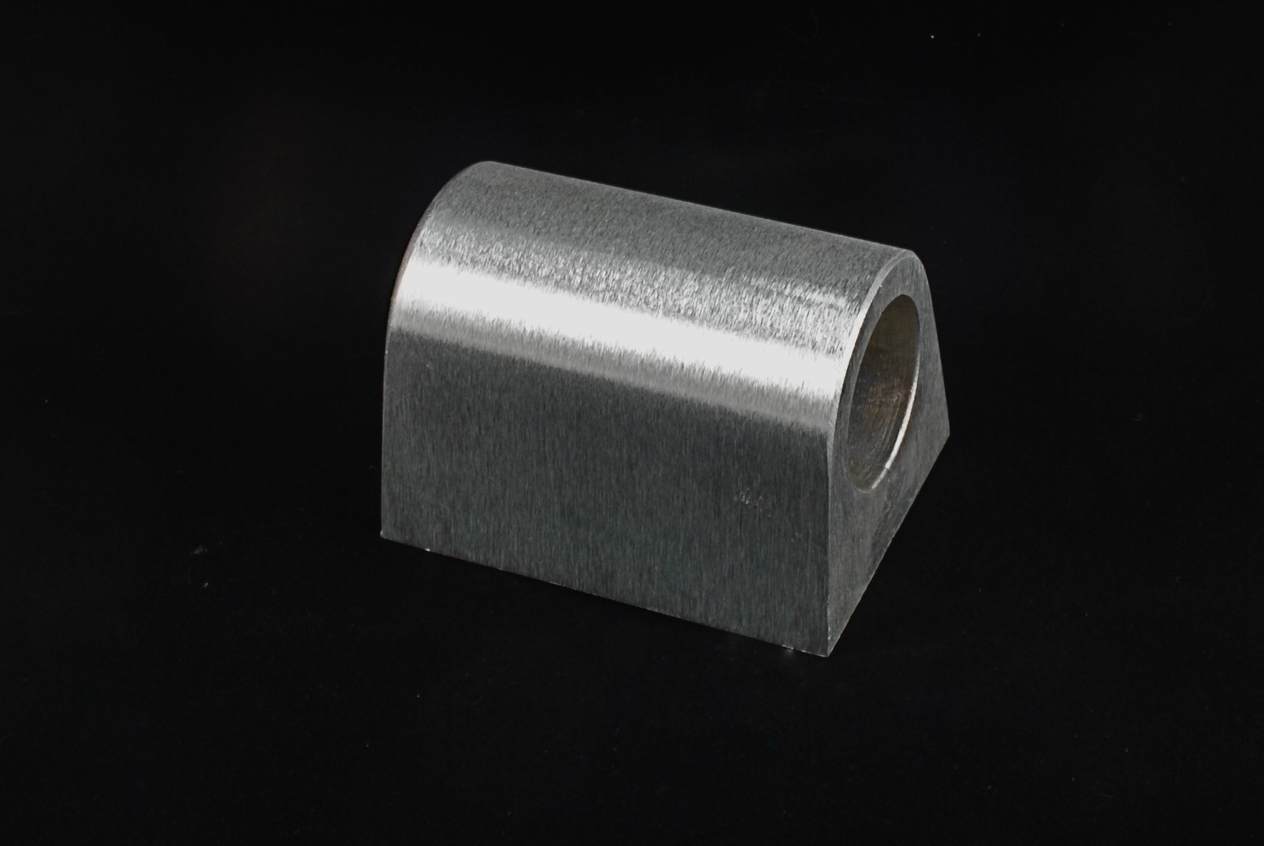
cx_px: 632
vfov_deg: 28.1
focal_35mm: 48
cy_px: 423
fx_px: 1687
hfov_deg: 41.1
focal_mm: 32
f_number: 20
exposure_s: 1
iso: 100
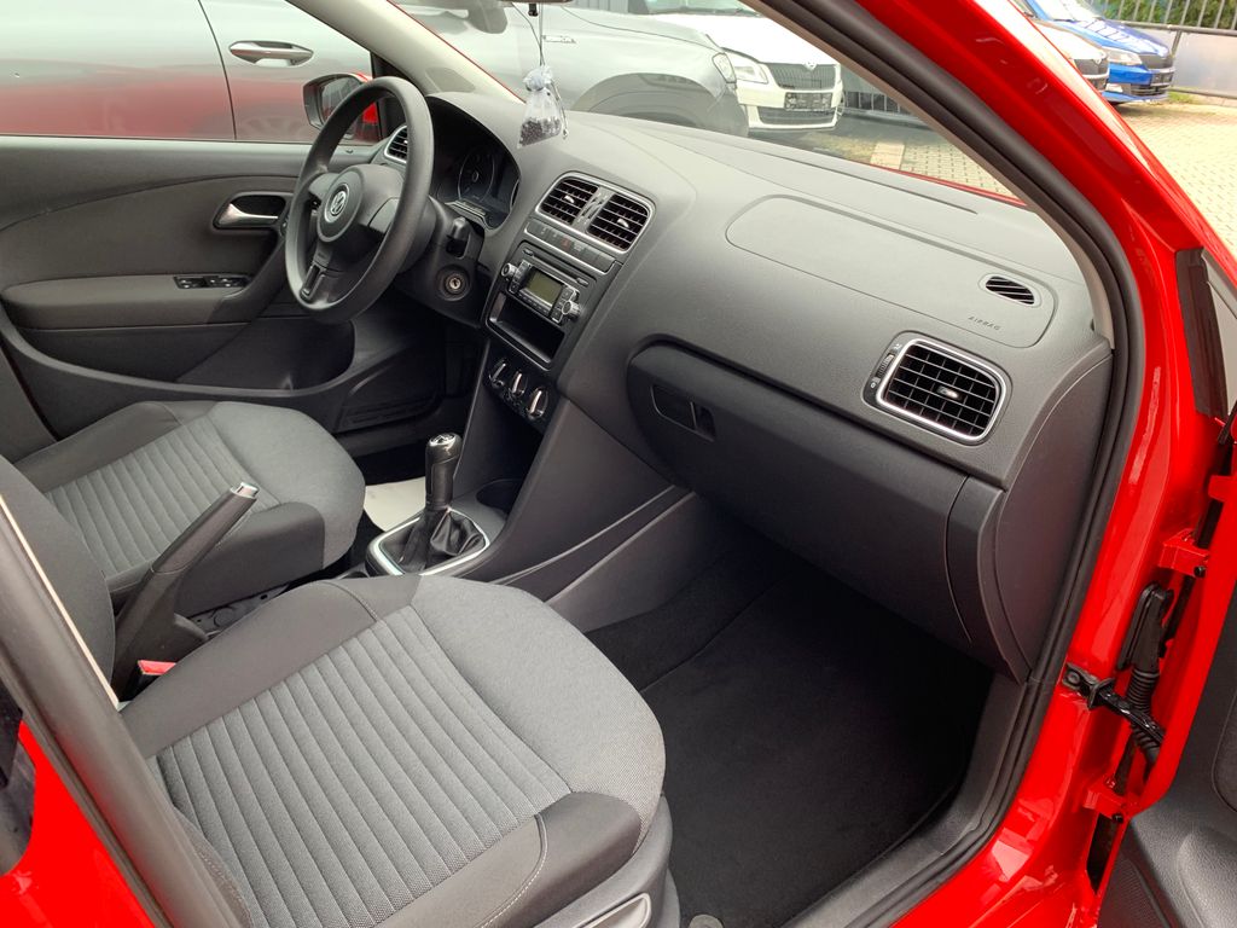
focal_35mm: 26
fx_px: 929
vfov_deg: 53.1
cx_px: 618
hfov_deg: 67.3
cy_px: 464
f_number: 1.8
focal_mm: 4.25
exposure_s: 1/75
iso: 100
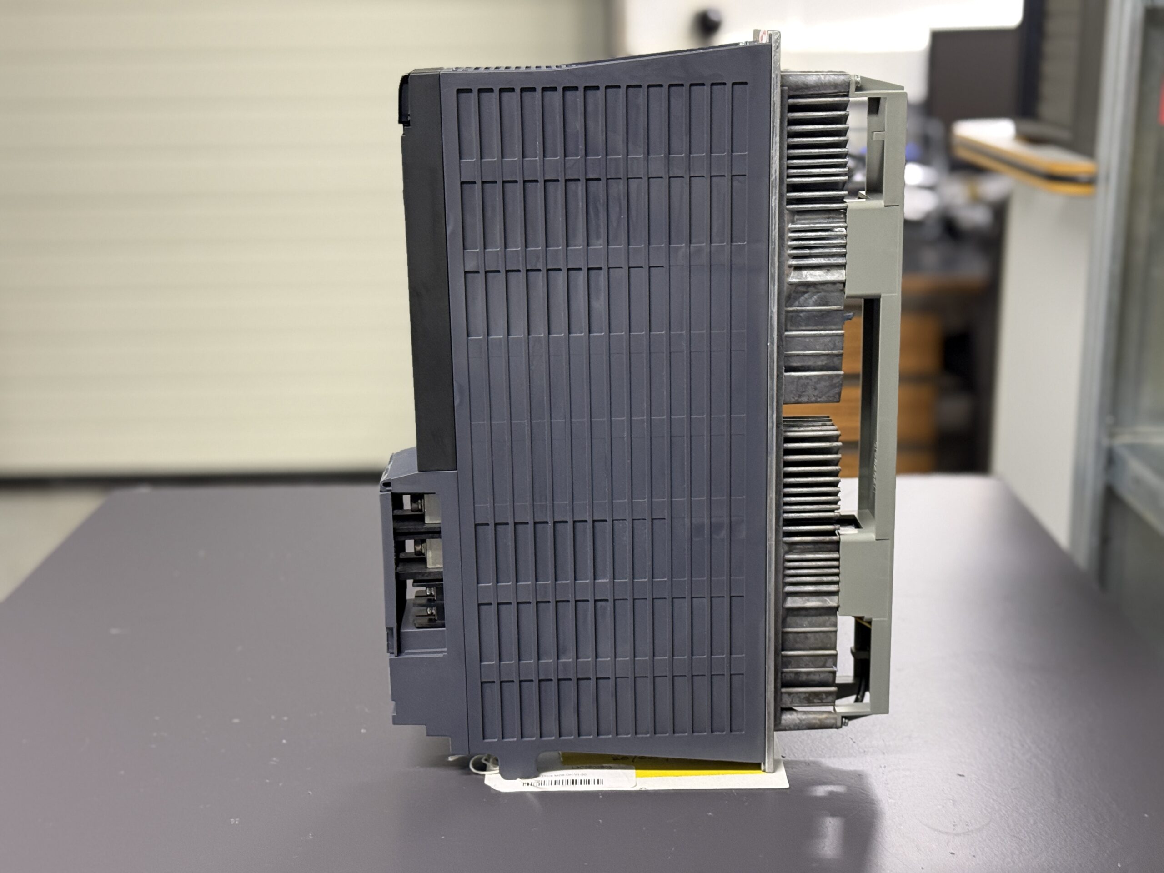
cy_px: 436
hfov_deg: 39.7
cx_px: 582
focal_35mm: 48
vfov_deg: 30.3
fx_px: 1614
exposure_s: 1/33
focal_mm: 6.76
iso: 250
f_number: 1.78
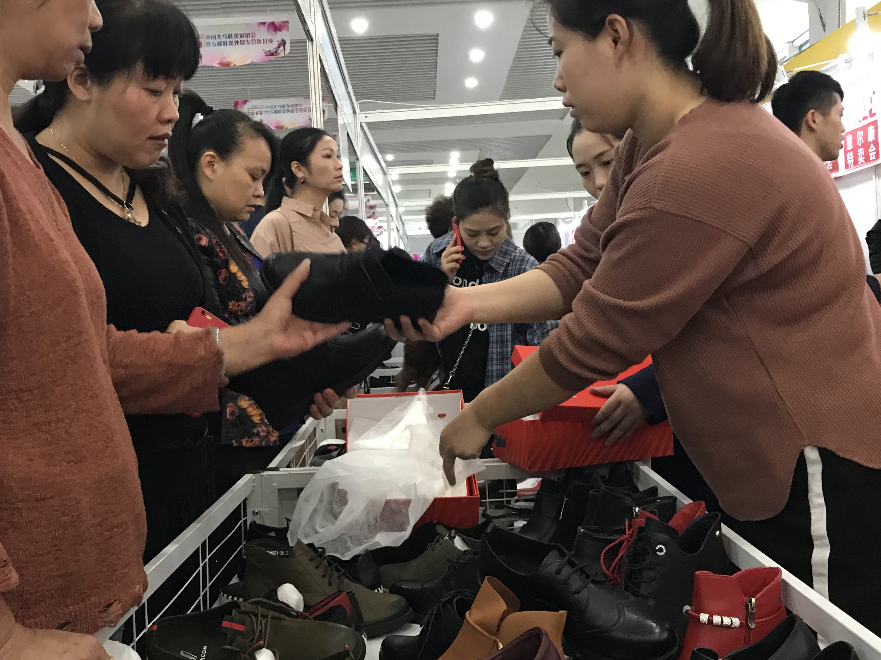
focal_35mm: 38
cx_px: 425
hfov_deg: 49.0
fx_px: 967
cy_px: 347
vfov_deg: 37.7
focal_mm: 3.99
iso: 100
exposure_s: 1/10
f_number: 1.8
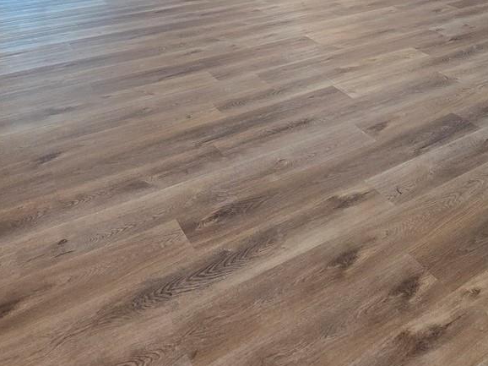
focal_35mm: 36
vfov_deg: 30.6
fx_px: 507
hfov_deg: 49.5
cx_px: 361
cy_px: -117
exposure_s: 1/60
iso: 160
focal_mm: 2.2
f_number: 2.2
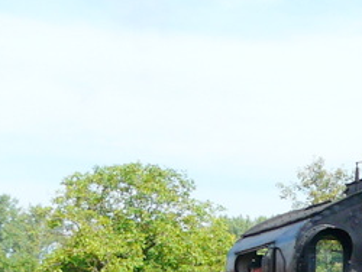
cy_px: 417
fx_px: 1926
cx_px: 621
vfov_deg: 7.9
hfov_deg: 10.2
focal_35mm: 184
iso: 100
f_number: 5.6
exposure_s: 1/250
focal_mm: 7.5
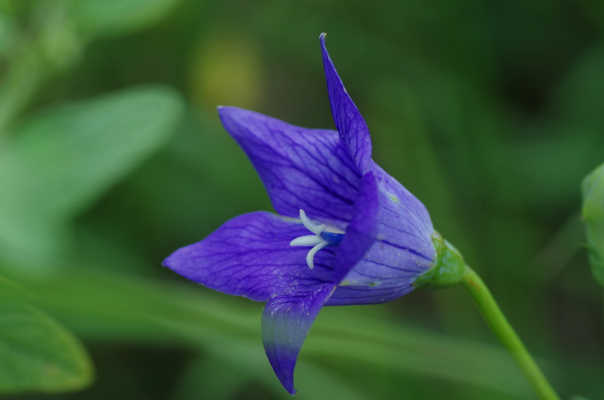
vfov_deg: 10.1
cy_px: 200
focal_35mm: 135
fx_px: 2260
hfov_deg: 15.2
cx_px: 302
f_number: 6.3
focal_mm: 90
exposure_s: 1/80
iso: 250
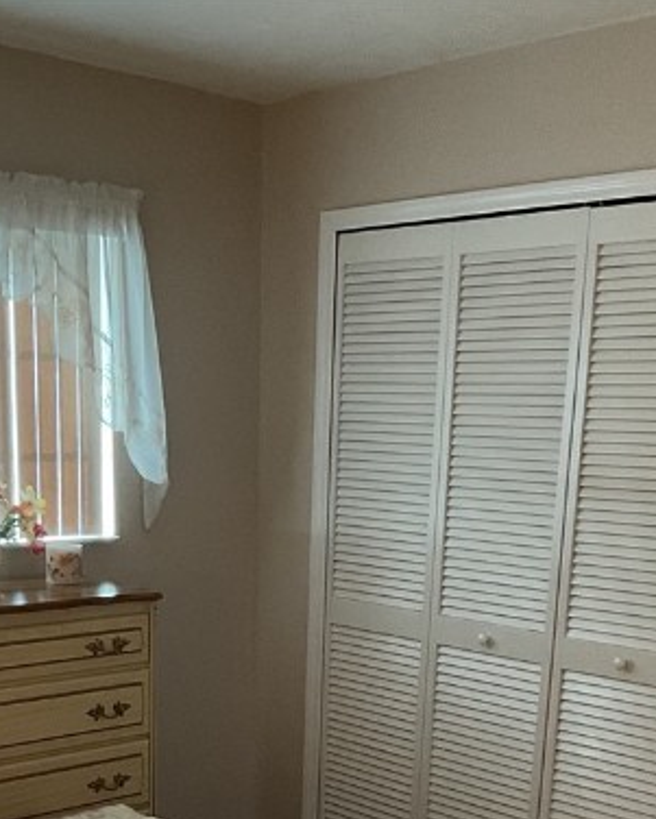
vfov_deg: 23.6
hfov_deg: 19.9
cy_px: 832
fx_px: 1868
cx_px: 272
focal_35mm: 77
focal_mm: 3
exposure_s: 1/60
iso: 160
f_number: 1.8
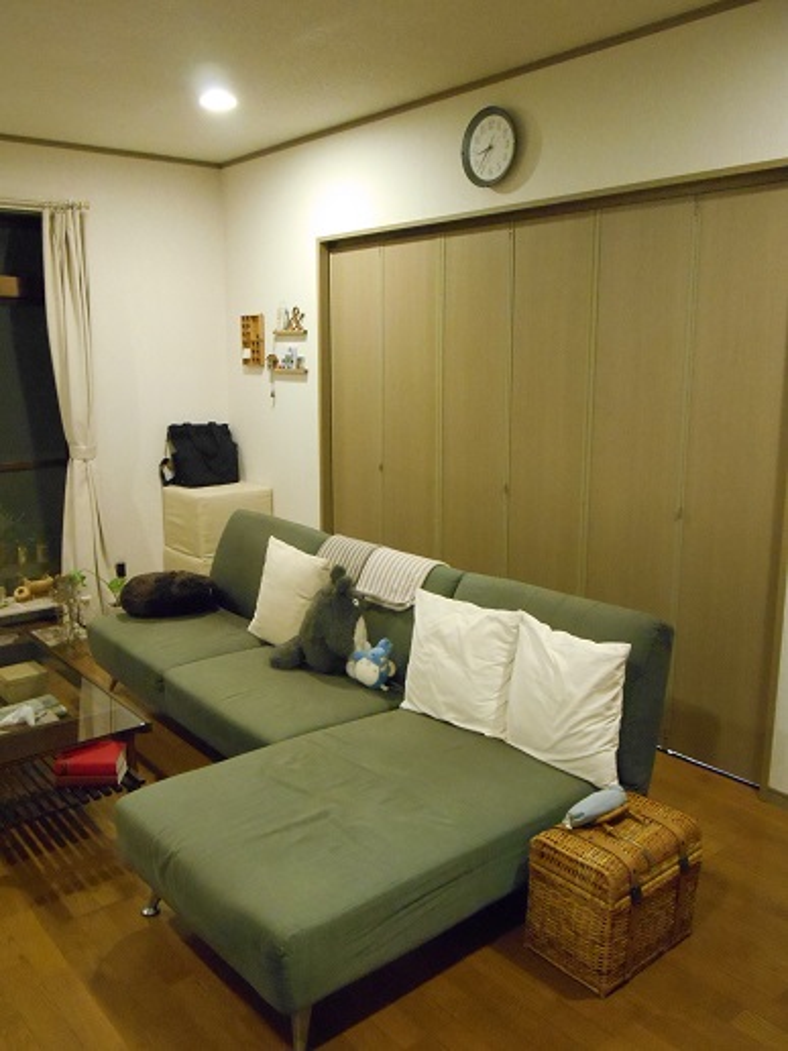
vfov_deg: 58.4
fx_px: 941
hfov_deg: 45.4
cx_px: 394
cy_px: 526
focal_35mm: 31
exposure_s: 1/6
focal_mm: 5.5
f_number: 3.6
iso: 800
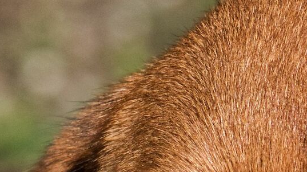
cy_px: 411
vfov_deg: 1.2
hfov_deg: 2.2
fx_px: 7920
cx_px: 232
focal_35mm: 973
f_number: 5
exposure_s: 1/2000
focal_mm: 100
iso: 400
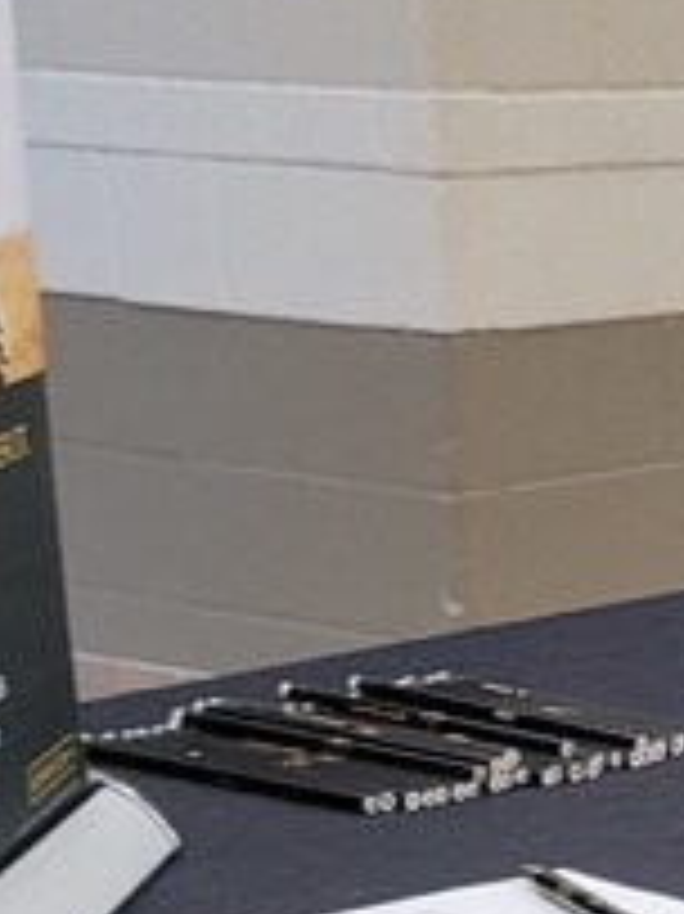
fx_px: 3323
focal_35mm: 126
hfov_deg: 10.8
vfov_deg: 15.4
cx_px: 1364
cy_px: 905
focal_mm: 7
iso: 200
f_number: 1.8
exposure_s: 1/60
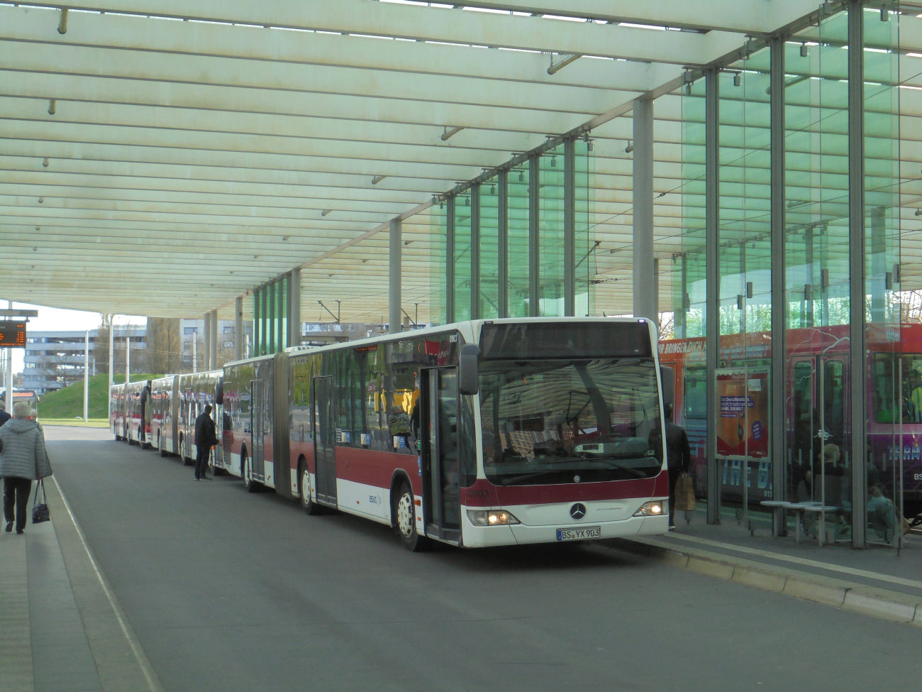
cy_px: 346
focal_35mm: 49
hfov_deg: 38.9
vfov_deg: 29.7
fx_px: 1305
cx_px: 461
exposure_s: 1/125
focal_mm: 8.9
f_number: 4.8
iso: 100
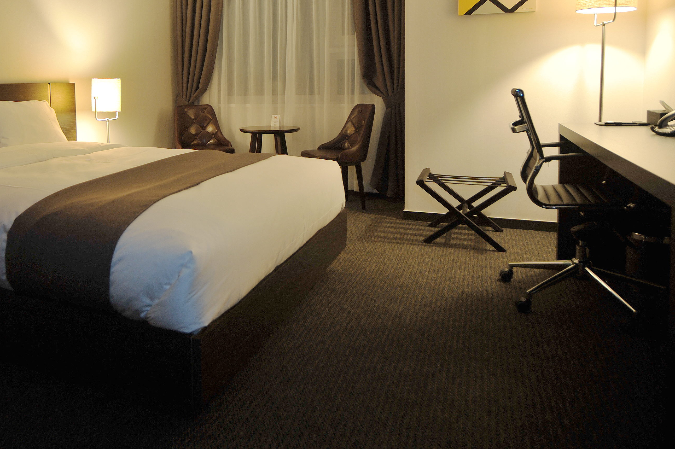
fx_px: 525
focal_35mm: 28
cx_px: 232
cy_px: 115
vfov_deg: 44.8
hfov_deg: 64.0
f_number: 3.5
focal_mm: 17
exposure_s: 1/4
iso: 200
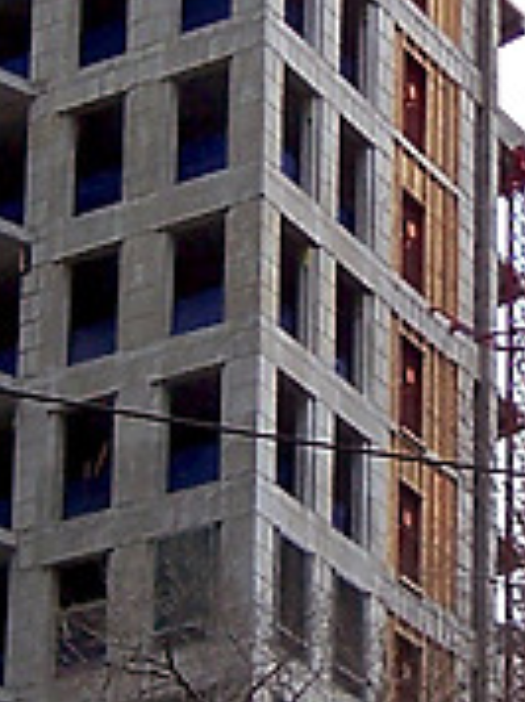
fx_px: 5027
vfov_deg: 8.0
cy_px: 248
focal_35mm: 248
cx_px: 476
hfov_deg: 6.0
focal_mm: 8.2
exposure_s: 1/180
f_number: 4
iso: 80
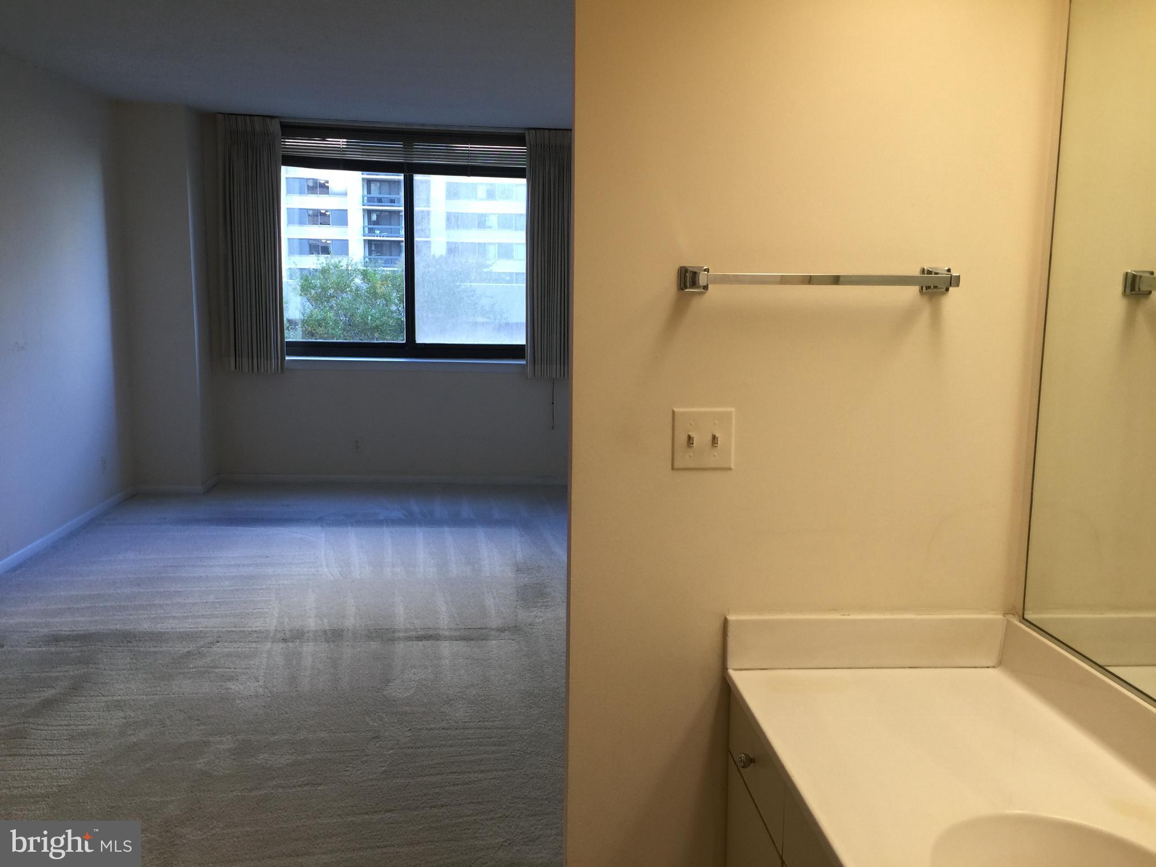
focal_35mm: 29
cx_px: 578
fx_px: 968
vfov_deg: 48.2
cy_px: 434
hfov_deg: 61.7
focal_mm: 4.15
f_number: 2.2
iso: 32
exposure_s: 1/30
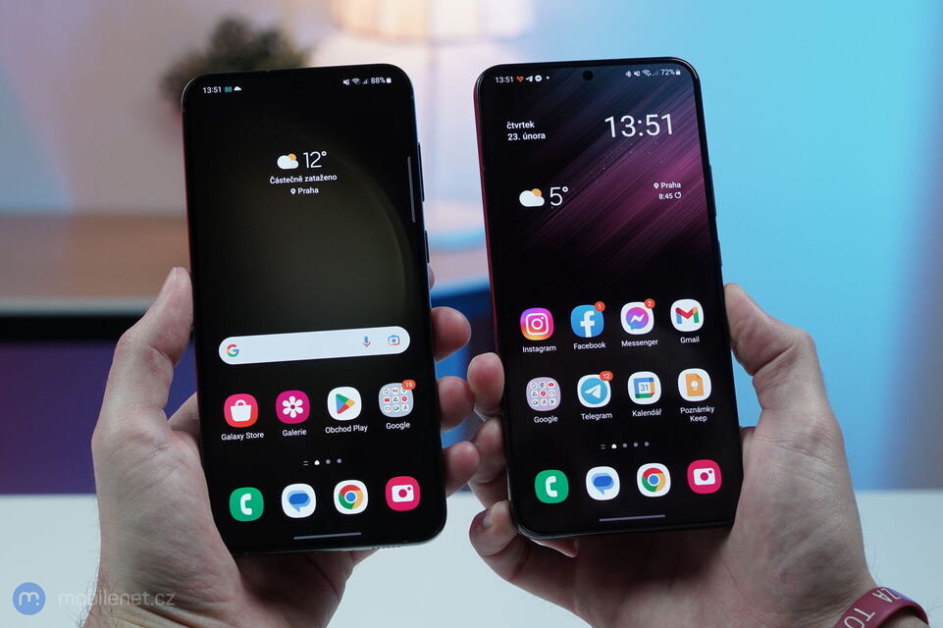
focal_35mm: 54
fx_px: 1414
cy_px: 314
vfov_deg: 25.0
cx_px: 472
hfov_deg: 36.9
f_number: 7.1
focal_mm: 54
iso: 1000
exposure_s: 1/160
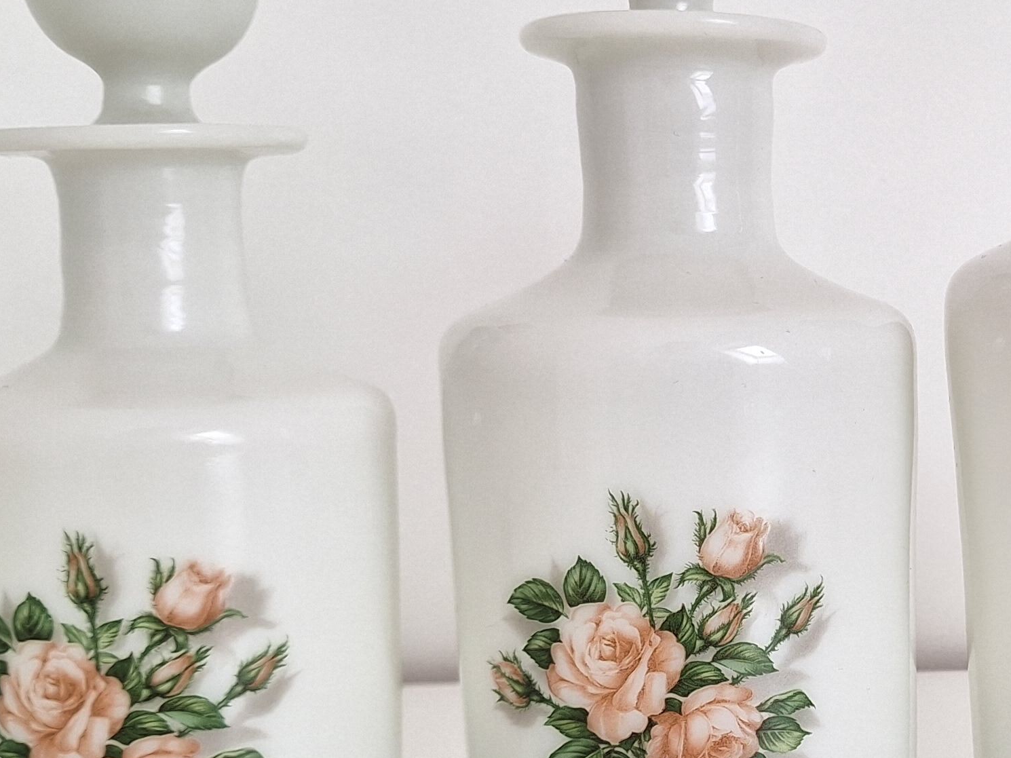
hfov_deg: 28.9
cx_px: 1002
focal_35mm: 63
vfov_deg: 23.2
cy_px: 479
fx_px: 1840
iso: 40
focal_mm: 5.54
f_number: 1.8
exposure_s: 1/50
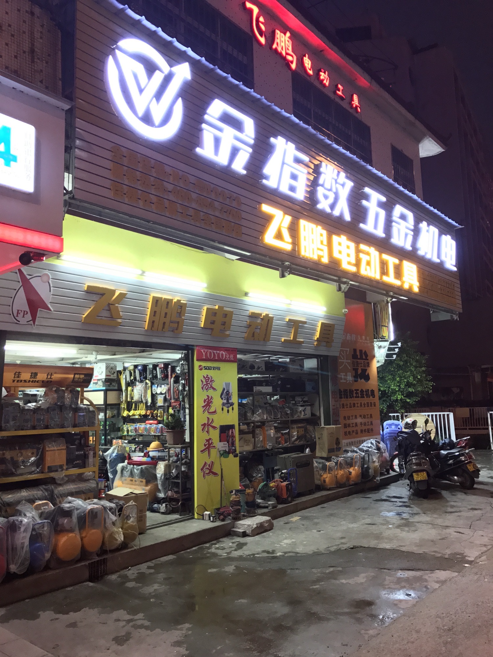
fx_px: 532
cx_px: 246
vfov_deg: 63.4
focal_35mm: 28
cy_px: 328
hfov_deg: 49.7
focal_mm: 3.99
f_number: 1.8
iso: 160
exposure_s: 1/16
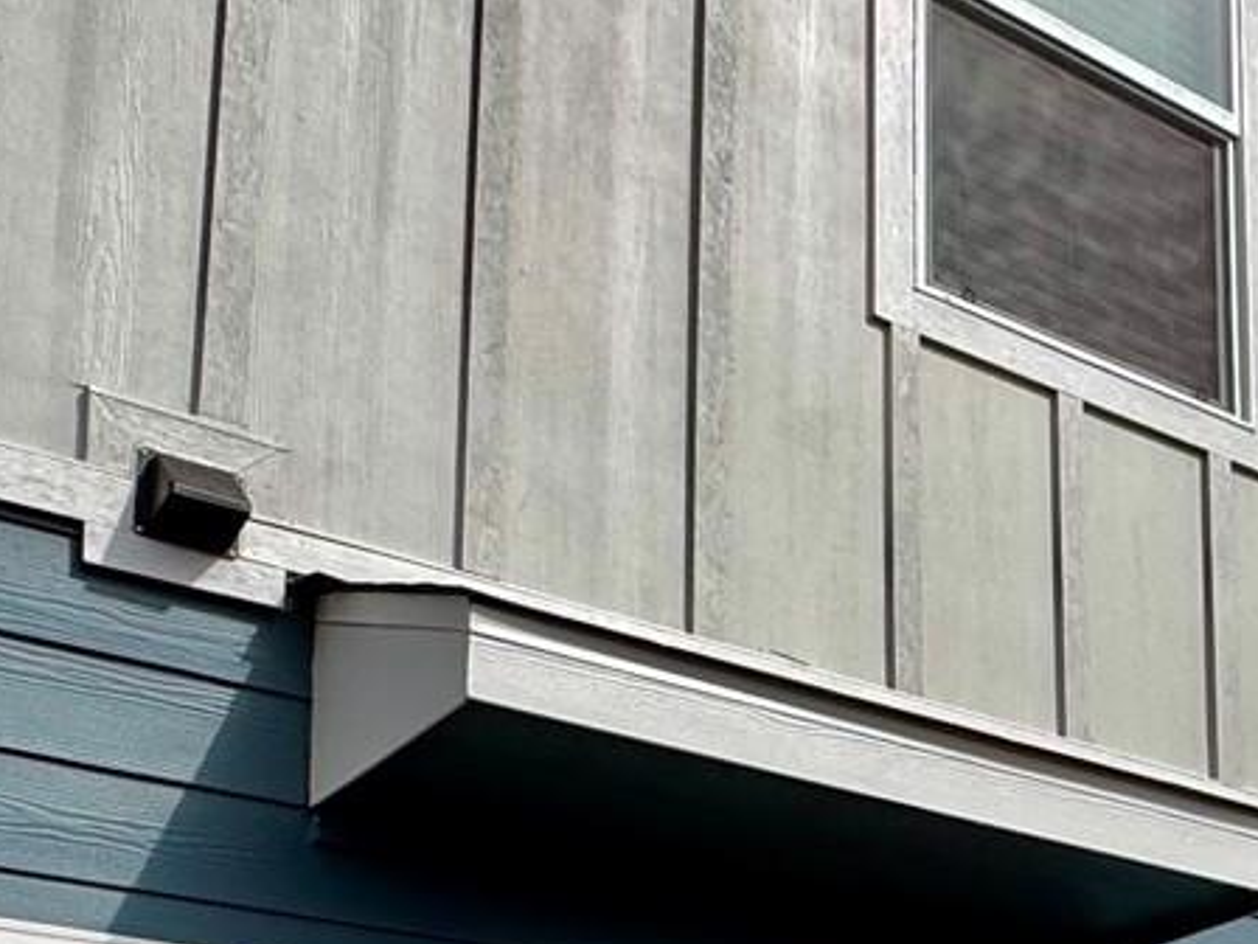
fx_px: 2326
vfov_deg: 21.2
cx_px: 1511
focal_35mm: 64
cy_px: 1163
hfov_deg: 26.8
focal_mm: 2.22
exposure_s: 1/2674
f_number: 2.2
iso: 50
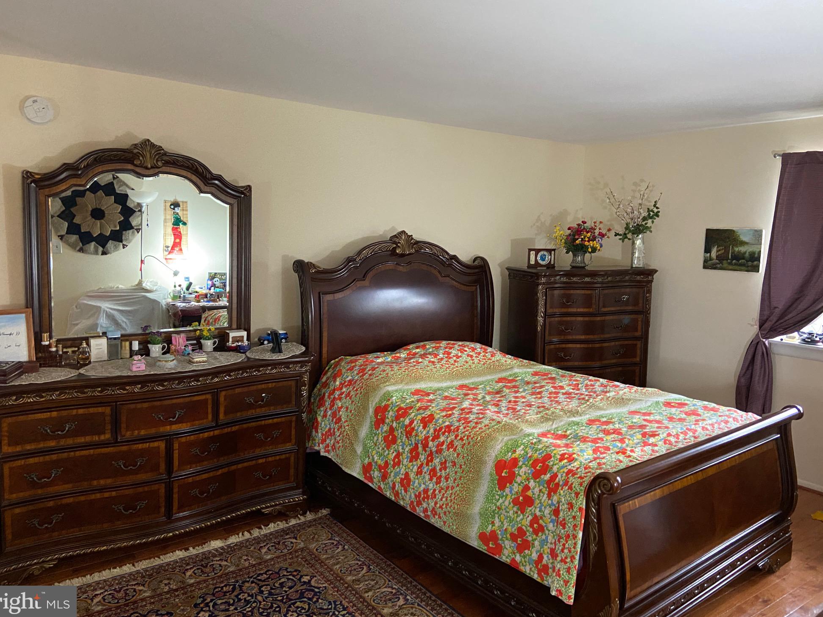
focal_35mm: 27
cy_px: 300
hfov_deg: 65.3
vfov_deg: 51.4
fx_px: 642
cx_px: 400
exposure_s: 1/30
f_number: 1.8
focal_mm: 4.25
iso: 500
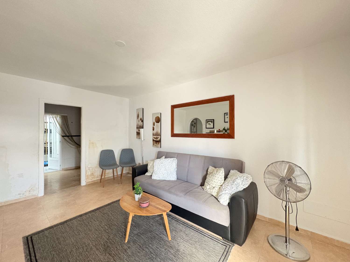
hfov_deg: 102.1
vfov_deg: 85.7
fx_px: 142
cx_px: 175
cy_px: 131
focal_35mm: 14
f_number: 2.2
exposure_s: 1/43
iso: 1000
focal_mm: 2.22
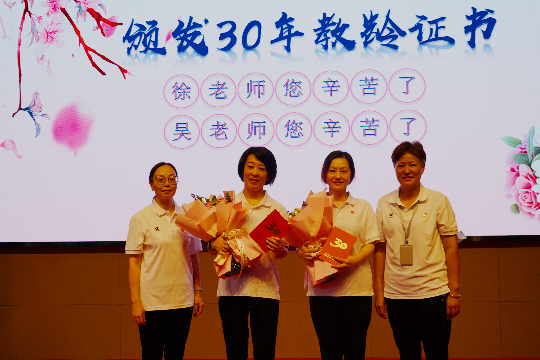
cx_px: 270
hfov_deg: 40.3
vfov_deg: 27.5
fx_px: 735
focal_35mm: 49
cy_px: 180
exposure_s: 1/60
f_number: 5.6
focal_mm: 49
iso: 200
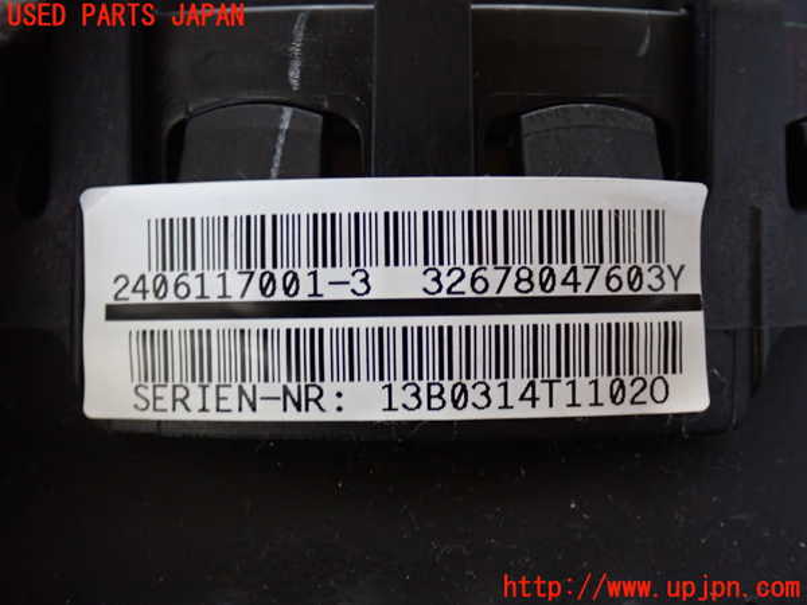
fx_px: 1166
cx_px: 404
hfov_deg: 38.2
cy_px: 302
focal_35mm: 50
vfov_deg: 29.1
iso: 800
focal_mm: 9.01
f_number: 3.2
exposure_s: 1/50
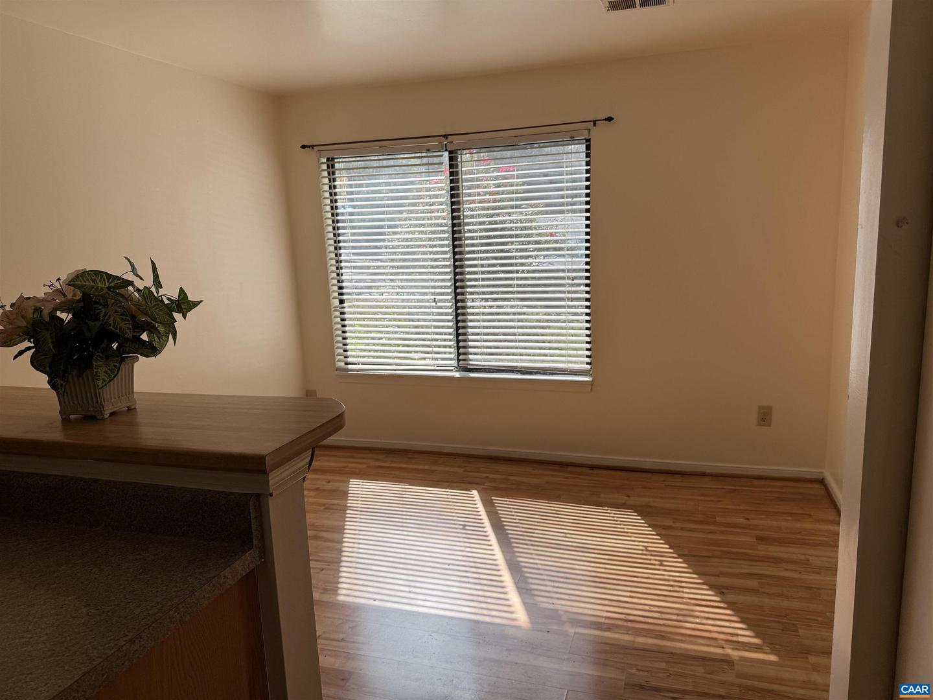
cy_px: 350
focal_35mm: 24
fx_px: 647
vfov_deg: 56.8
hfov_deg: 71.6
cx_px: 466
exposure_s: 1/1437
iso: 80
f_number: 1.78
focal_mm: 6.76
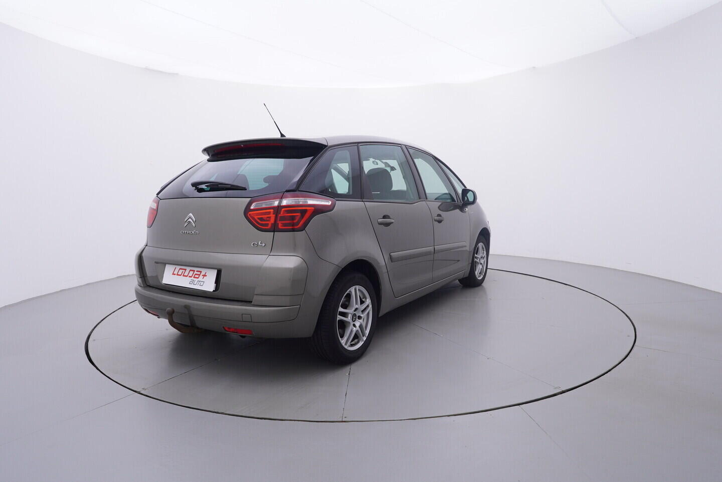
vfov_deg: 56.2
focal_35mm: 22
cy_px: 241
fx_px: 452
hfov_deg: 77.3
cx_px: 361
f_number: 5
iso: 200
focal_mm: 15
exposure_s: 1/80
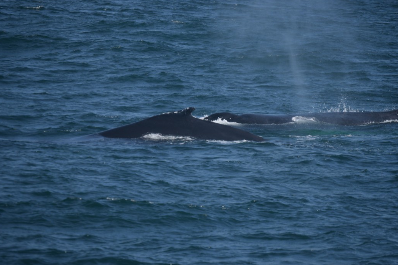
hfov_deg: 6.6
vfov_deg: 4.4
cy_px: 136
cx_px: 203
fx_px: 3460
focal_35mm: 313
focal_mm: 200
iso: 200
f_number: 5.6
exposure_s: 1/1600
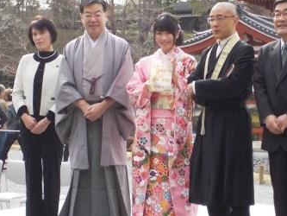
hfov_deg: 16.8
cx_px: 143
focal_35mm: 117
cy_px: 96
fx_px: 970
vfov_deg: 12.7
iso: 80
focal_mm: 12.3
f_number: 5.9
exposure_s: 1/125
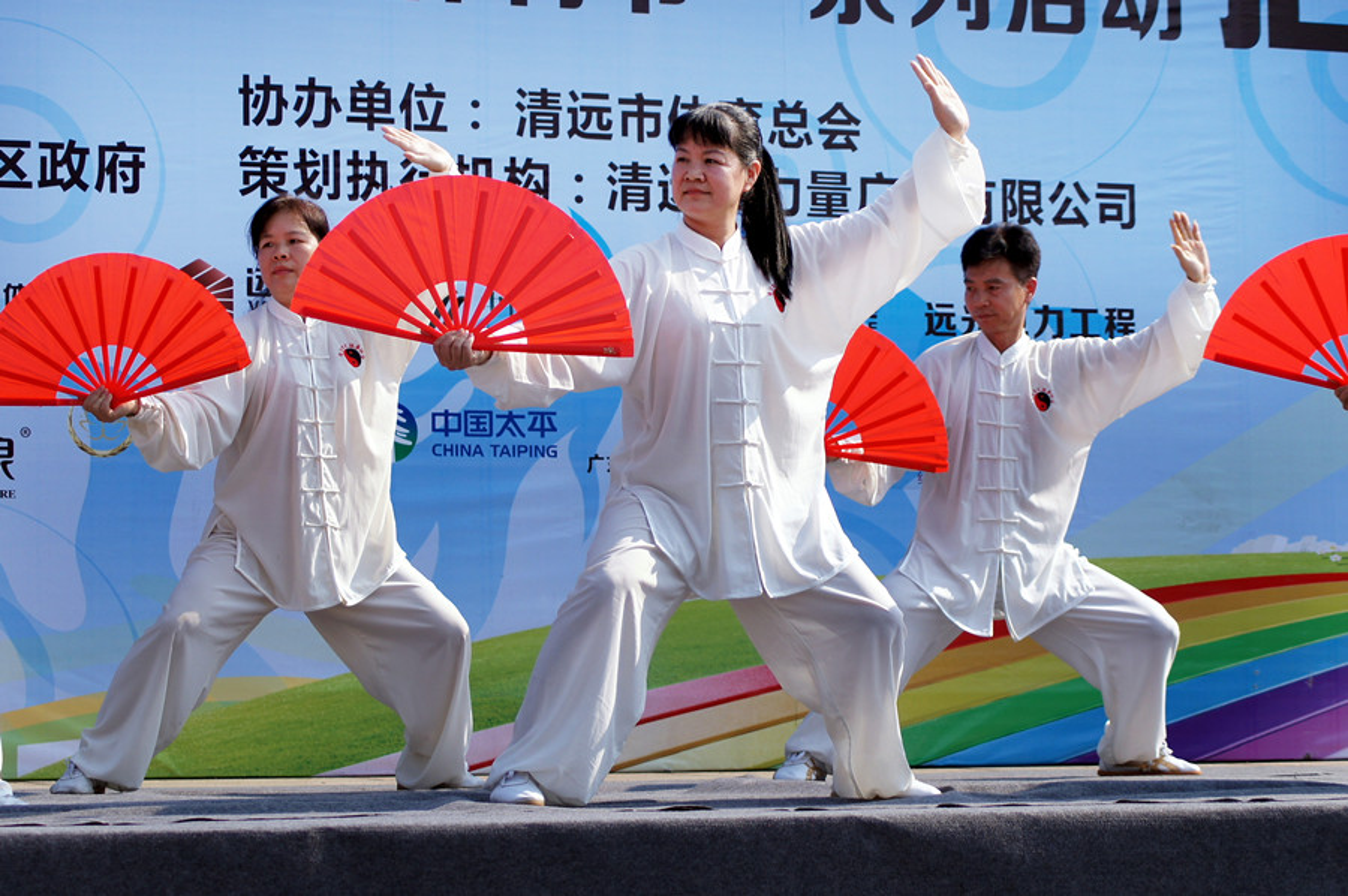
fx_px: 4227
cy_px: 448
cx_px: 674
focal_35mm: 113
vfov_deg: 12.1
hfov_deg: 18.1
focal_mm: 55
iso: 100
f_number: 4
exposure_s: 1/640
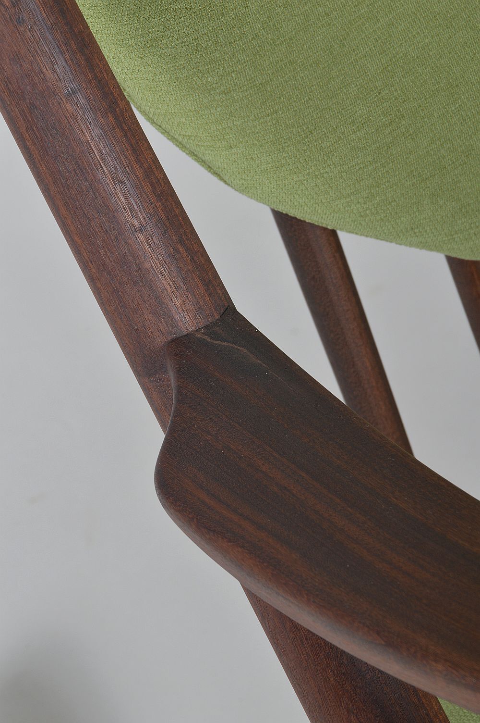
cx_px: 240
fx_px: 6011
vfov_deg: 6.9
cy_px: 362
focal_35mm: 300
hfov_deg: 4.6
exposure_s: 1/125
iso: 100
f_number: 22
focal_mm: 200
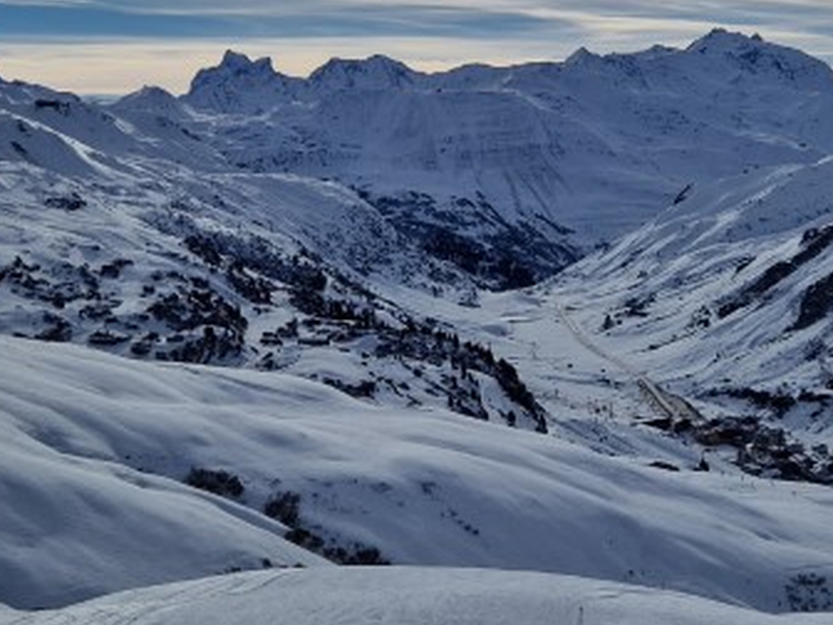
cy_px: 94
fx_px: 1684
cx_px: 481
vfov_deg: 20.7
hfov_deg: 27.7
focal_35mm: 70
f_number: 1.8
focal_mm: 5.4
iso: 50
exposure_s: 1/8480
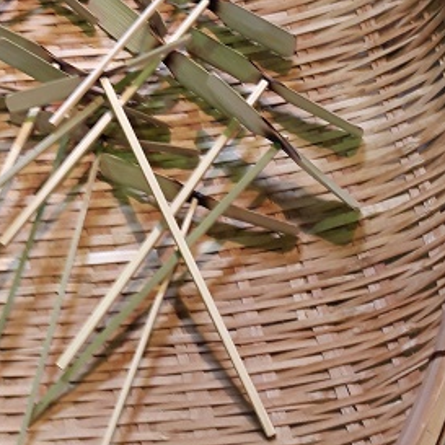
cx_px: 3
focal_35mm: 70
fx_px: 1018
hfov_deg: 23.6
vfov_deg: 22.3
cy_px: -121
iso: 125
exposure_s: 1/33
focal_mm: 3.6
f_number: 1.9
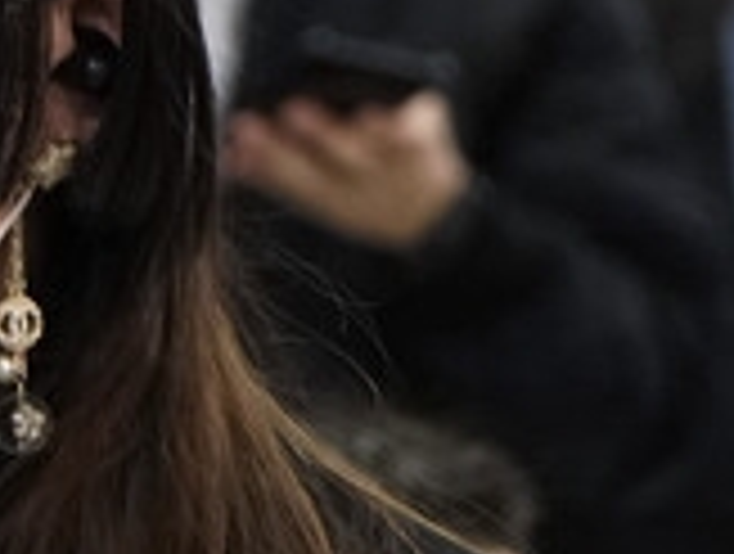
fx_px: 8968
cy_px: -124
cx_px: -477
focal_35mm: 422
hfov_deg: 4.6
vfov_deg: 3.5
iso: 4000
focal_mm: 70
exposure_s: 1/125
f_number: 4
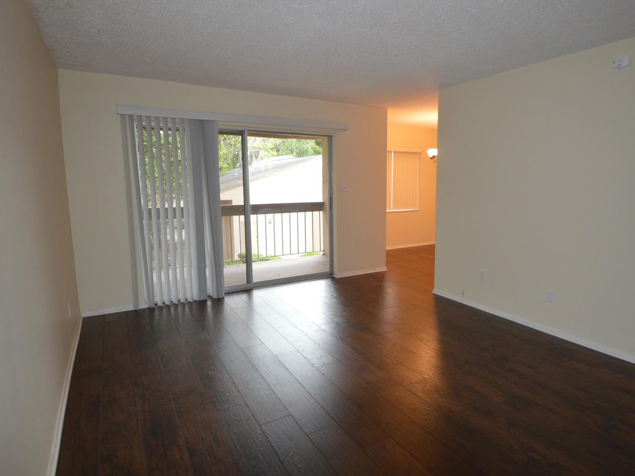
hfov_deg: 81.3
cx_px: 359
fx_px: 367
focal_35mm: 20
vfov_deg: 66.0
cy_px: 240
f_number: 3.8
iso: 720
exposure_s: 1/60
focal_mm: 12
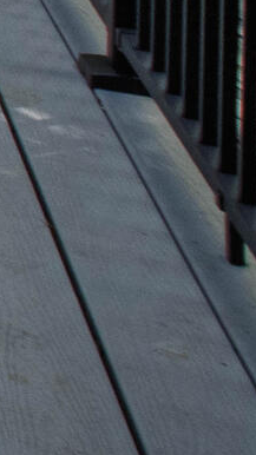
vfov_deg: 13.5
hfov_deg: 4.8
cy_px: -599
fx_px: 1473
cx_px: -1406
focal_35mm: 122
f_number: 8
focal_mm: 10
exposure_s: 1/50
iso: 400
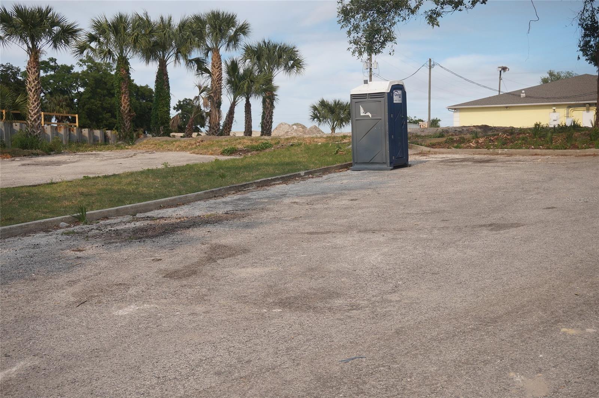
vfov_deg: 28.0
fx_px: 797
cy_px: 199
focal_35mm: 48
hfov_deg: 41.2
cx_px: 300
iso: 200
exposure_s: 1/1000
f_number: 5.6
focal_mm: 32
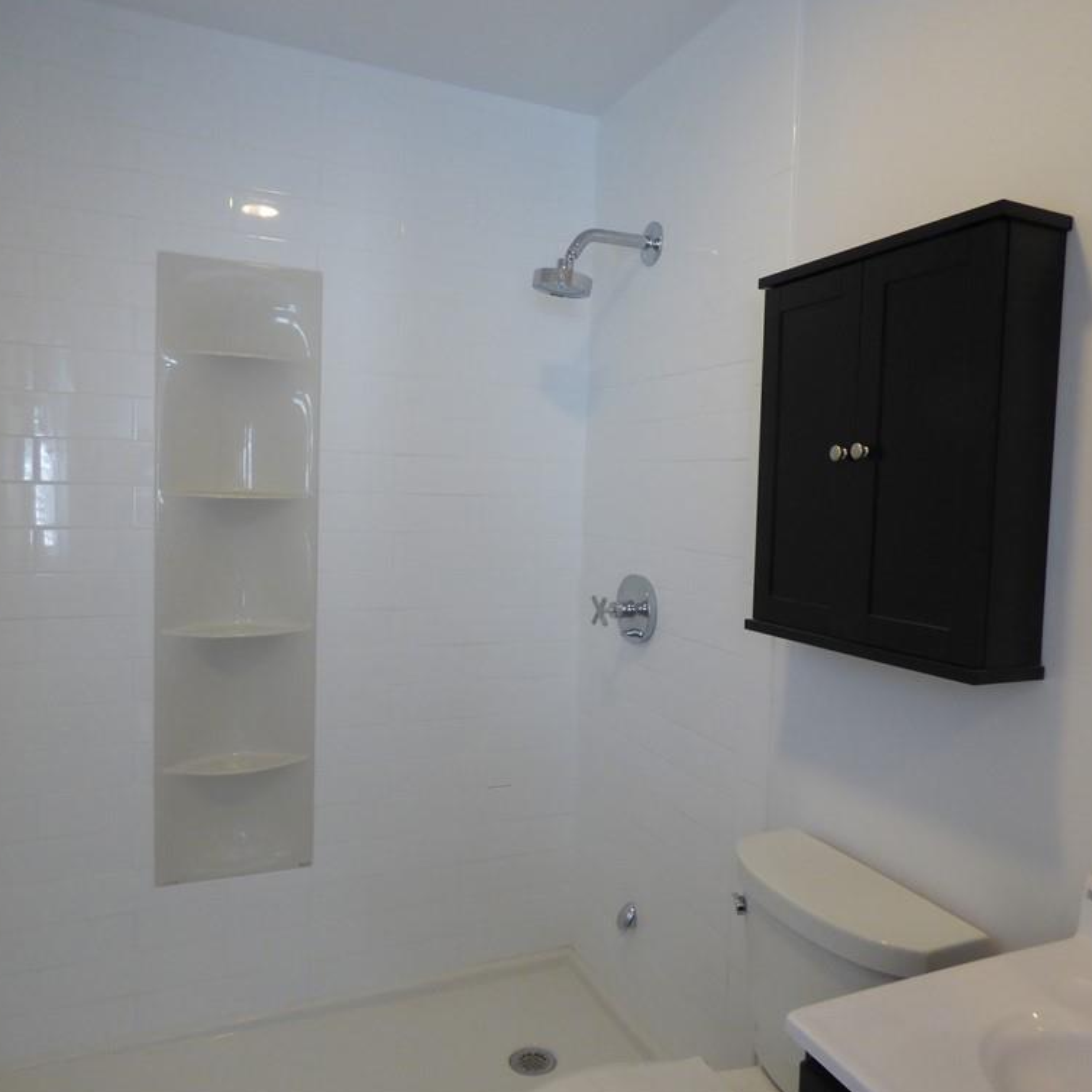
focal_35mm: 24
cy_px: 545
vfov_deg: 65.0
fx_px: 857
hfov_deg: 65.0
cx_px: 581
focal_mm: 3.58
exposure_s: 1/60
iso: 250
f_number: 2.8
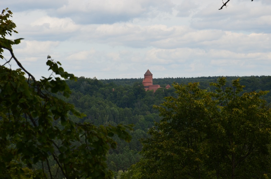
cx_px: 136
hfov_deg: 13.1
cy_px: 90
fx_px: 1183
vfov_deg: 8.7
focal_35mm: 158
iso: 125
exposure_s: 1/125
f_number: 11
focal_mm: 105
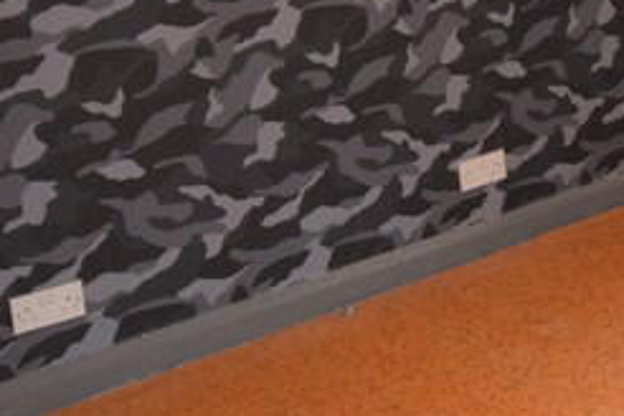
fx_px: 1405
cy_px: 16
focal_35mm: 81
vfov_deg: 16.5
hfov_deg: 22.2
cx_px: 832
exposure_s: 1/80
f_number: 4.5
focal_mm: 13
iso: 800
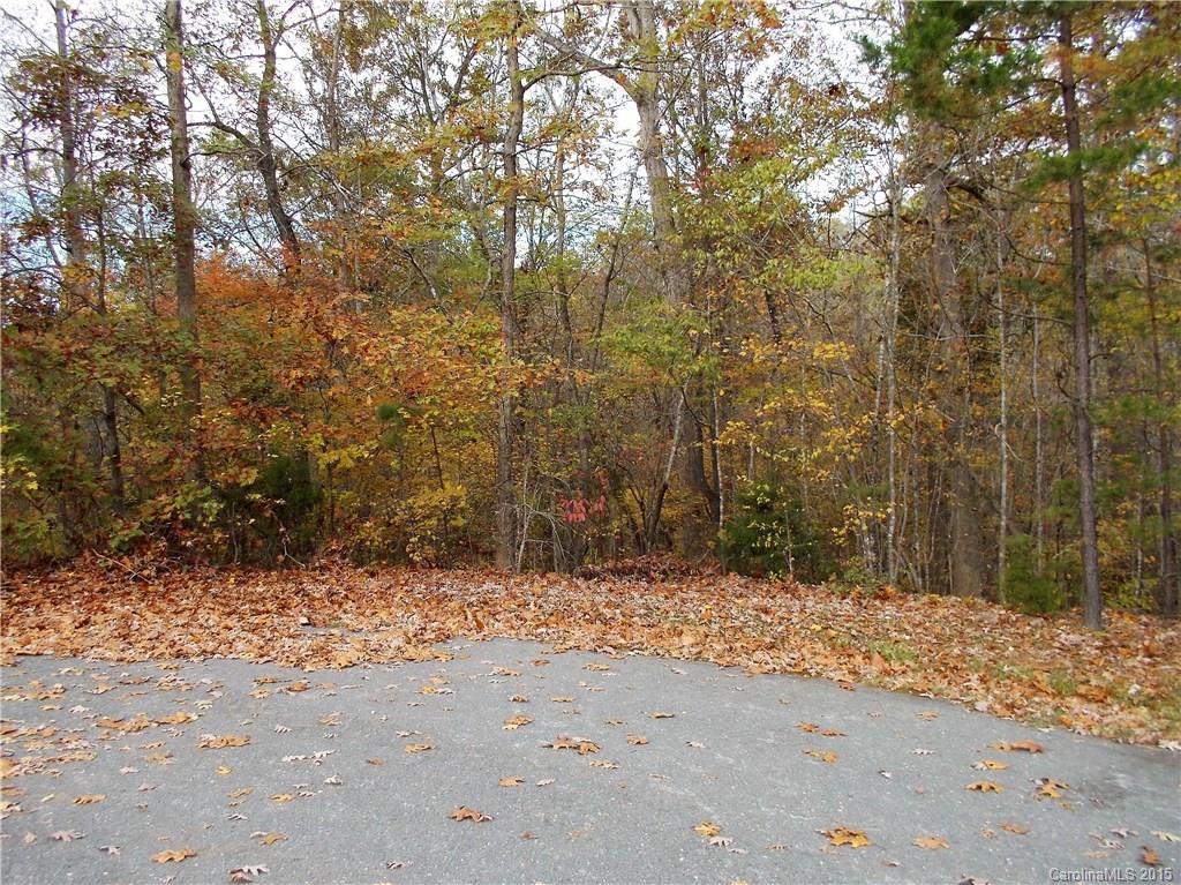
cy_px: 442
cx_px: 590
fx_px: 989
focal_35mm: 29
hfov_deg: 61.7
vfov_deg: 48.2
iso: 80
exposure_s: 1/200
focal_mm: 4.1
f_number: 3.3
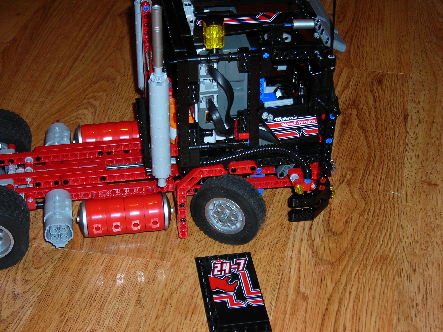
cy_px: 166
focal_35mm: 77
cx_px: 222
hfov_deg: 25.3
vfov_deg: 19.1
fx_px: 985
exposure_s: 1/60.1
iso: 50
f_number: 4.2
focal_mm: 12.7
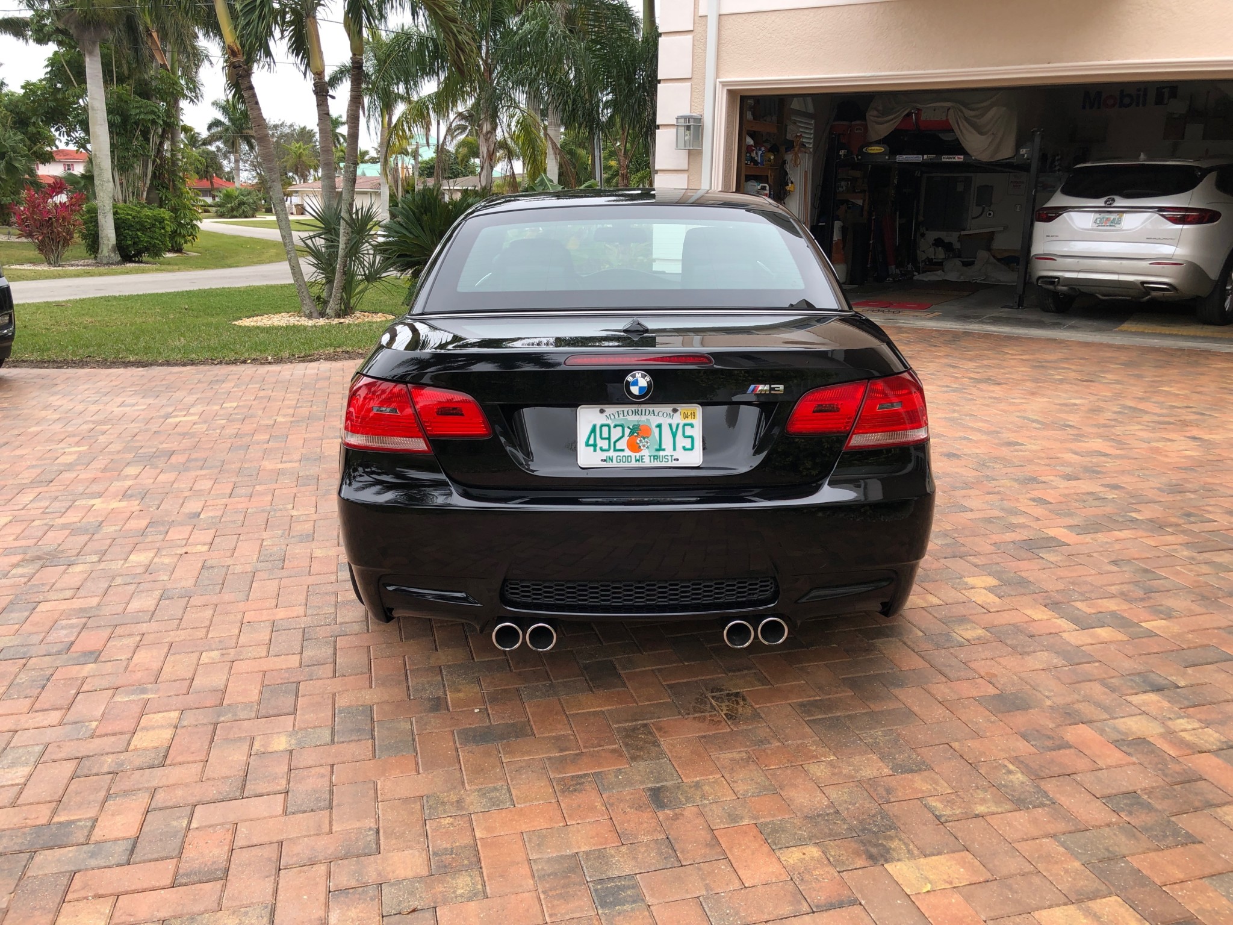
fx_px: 997
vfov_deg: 49.7
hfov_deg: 63.4
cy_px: 462
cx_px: 616
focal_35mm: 28
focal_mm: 3.99
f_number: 1.8
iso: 20
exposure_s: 1/259
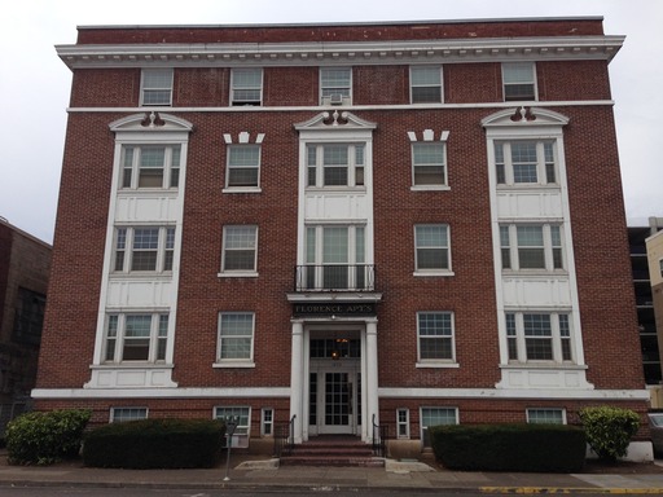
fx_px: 632
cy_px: 248
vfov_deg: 42.9
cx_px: 332
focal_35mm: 33
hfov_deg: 55.4
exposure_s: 1/1063
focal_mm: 4.12
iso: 50
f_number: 2.4
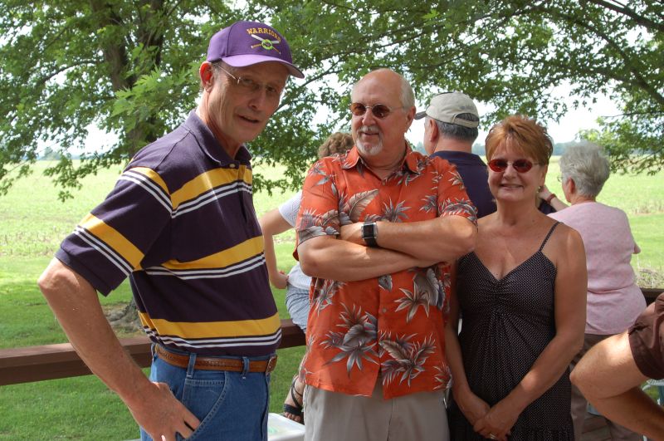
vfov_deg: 31.8
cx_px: 332
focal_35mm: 42
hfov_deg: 46.5
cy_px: 220
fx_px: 774
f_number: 6.3
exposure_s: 1/160
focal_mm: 28
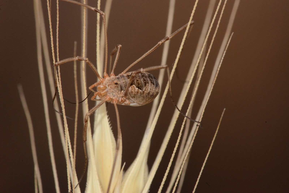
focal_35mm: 200
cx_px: 144
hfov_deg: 10.3
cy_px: 96
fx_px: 1606
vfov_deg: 6.9
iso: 3200
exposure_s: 1/320
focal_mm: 200
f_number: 32
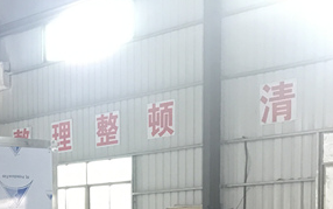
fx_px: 754
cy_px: 318
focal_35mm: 83
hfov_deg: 23.9
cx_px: 3
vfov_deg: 14.6
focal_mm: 3.99
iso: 40
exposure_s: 1/17
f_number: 1.8
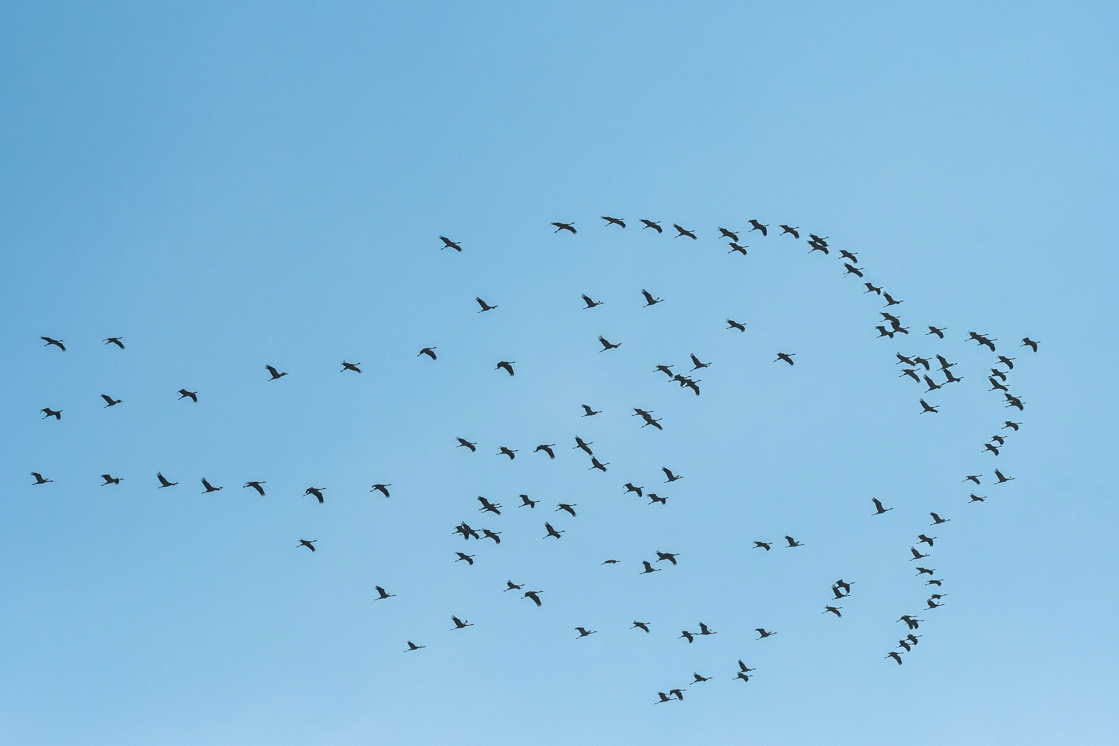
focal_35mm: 300
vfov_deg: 4.6
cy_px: 373
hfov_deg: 6.9
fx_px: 9324
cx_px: 560
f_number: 6.3
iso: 200
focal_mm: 200
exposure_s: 1/4000
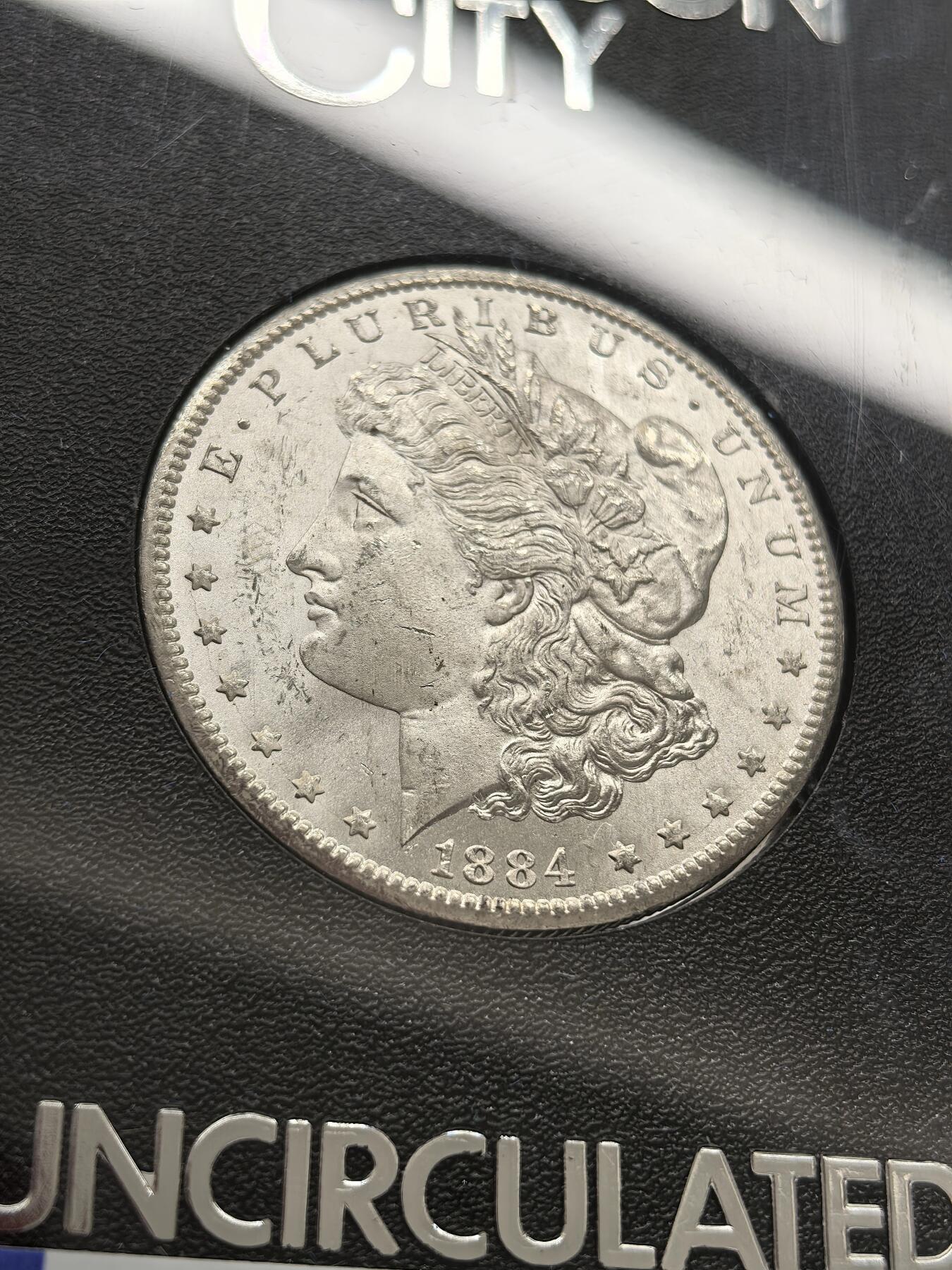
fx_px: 1980
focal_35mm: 54
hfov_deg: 27.0
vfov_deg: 35.5
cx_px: 476
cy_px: 635
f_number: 2
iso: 64
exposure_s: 1/100
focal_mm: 6.98
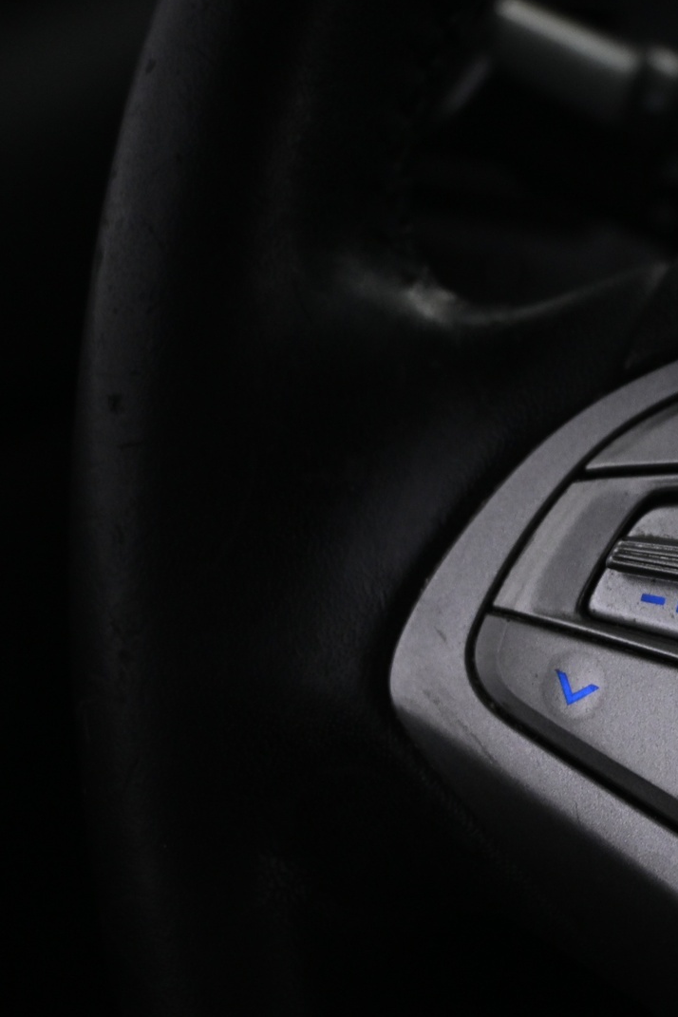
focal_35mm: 59
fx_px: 1667
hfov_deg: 21.9
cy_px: 508
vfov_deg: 33.9
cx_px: 724
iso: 1600
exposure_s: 1/40
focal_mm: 26
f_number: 4.5
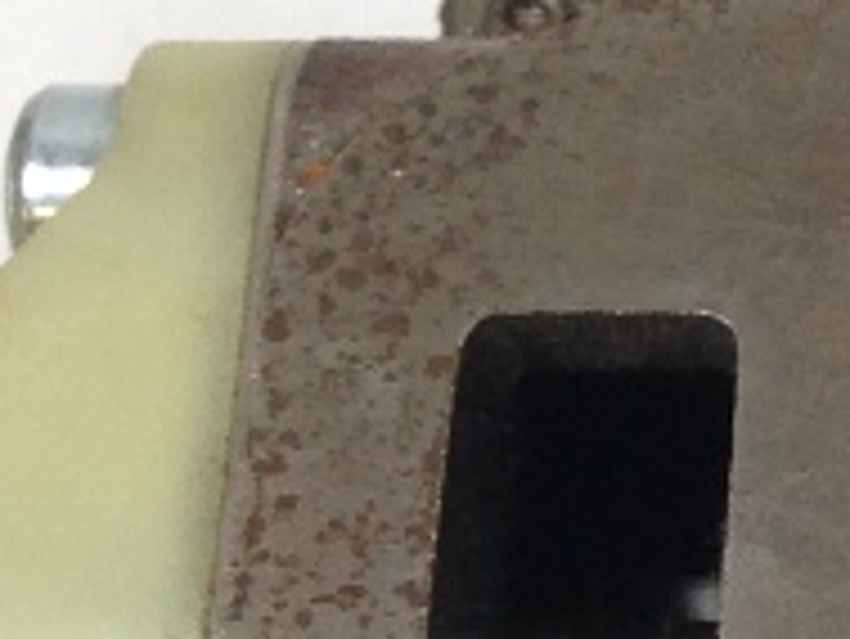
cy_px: 752
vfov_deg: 6.6
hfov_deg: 8.3
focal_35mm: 223
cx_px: 1929
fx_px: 5479
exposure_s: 1/60
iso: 50
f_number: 2.4
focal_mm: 4.12
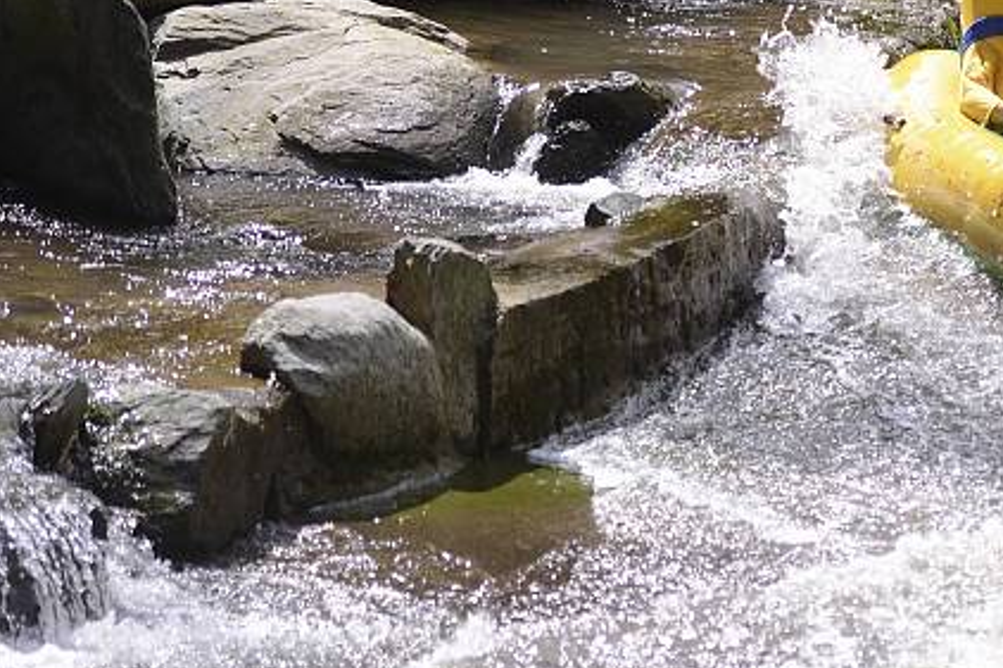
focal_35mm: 175
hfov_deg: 11.6
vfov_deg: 7.8
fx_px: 4874
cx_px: 1067
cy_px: 86
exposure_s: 1/1000
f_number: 3.5
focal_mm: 82
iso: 100
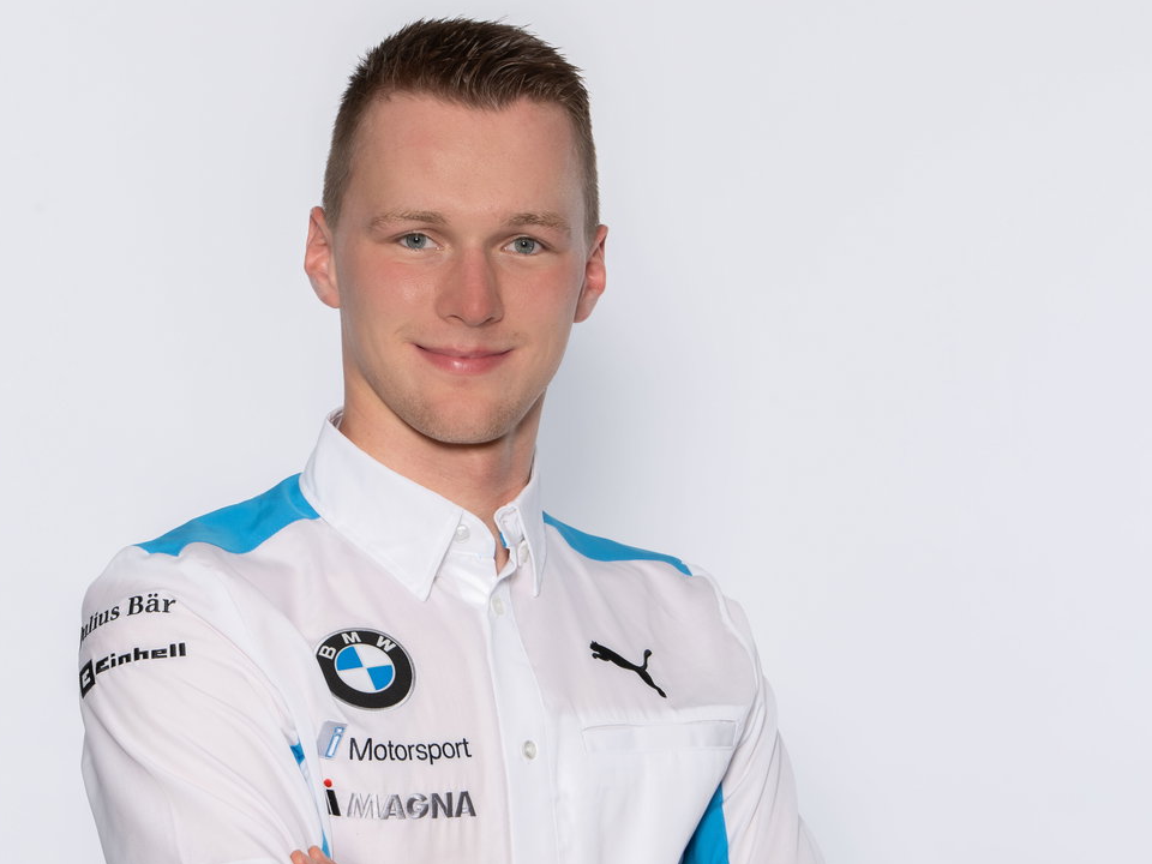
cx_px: 424
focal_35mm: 157
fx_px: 5225
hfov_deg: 12.6
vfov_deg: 9.4
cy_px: 541
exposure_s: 1/160
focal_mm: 98
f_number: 16
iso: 100
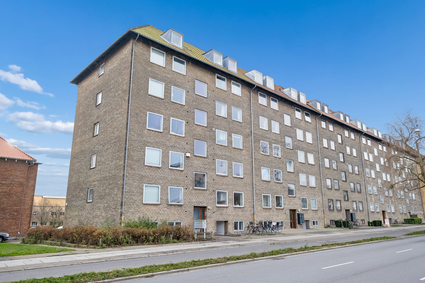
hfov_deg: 71.5
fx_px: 295
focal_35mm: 25
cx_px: 212
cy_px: 142
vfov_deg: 51.3
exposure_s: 1/1000
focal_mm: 16.6
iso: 800
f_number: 4
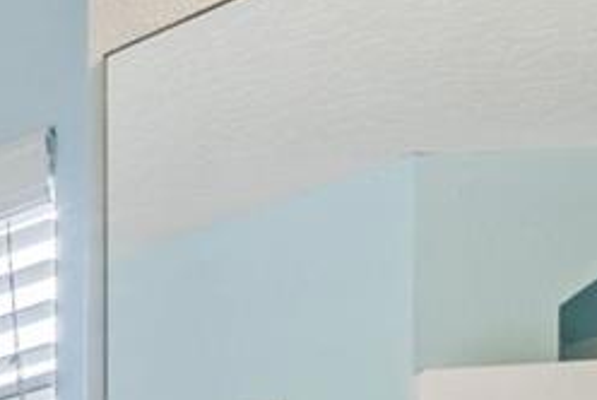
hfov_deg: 14.3
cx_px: -751
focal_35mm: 106
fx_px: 1764
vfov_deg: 10.6
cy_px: 1043
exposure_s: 1/200
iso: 250
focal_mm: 11
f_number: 9
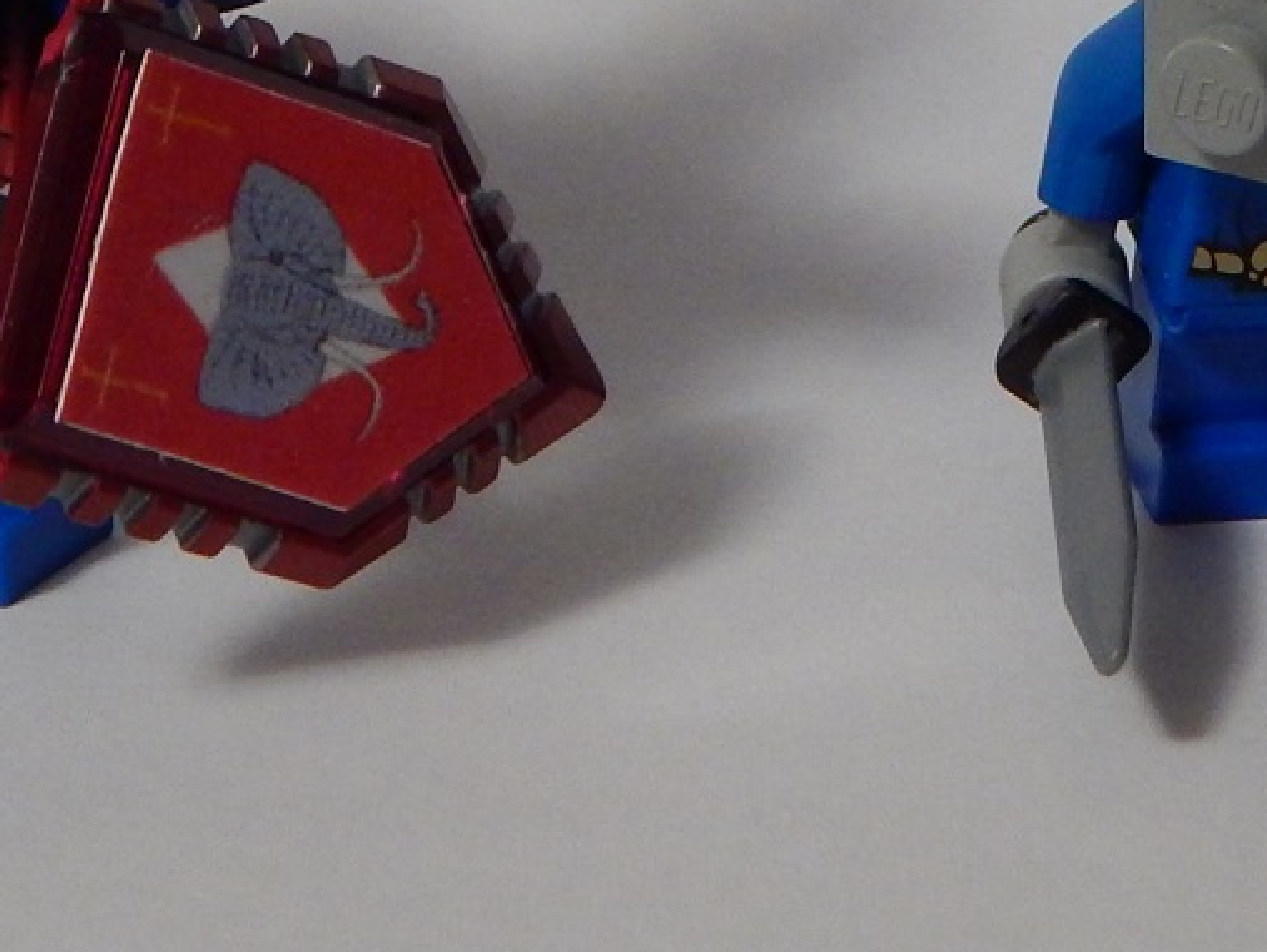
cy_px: -416
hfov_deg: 9.1
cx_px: 583
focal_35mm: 218
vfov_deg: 6.7
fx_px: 7983
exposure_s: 1/8
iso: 400
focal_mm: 12.3
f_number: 4.1
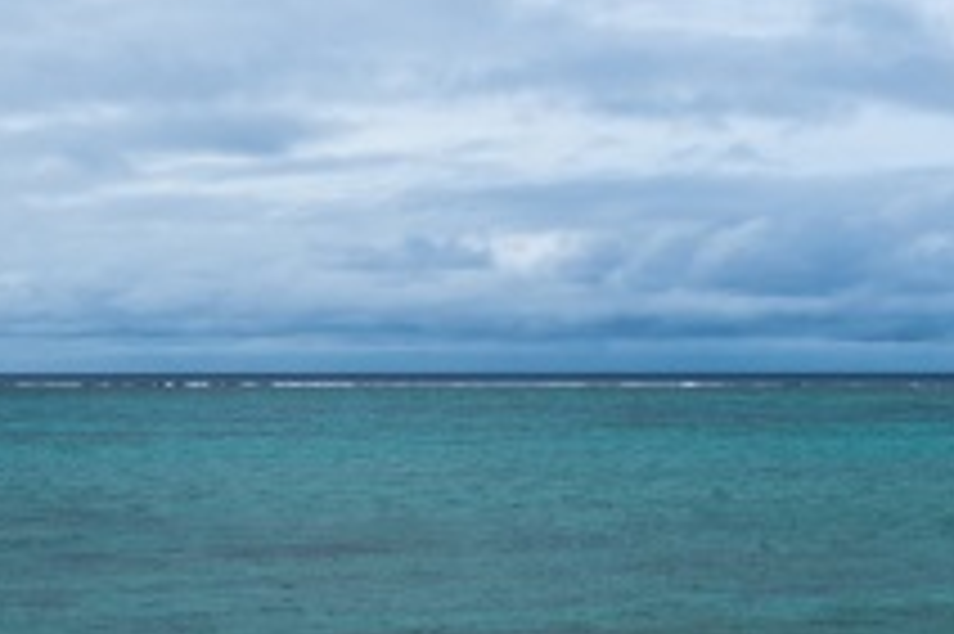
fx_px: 2198
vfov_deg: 16.4
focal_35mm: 83
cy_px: 407
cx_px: 1197
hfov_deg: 22.3
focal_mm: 22
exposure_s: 1/250
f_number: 9
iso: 64
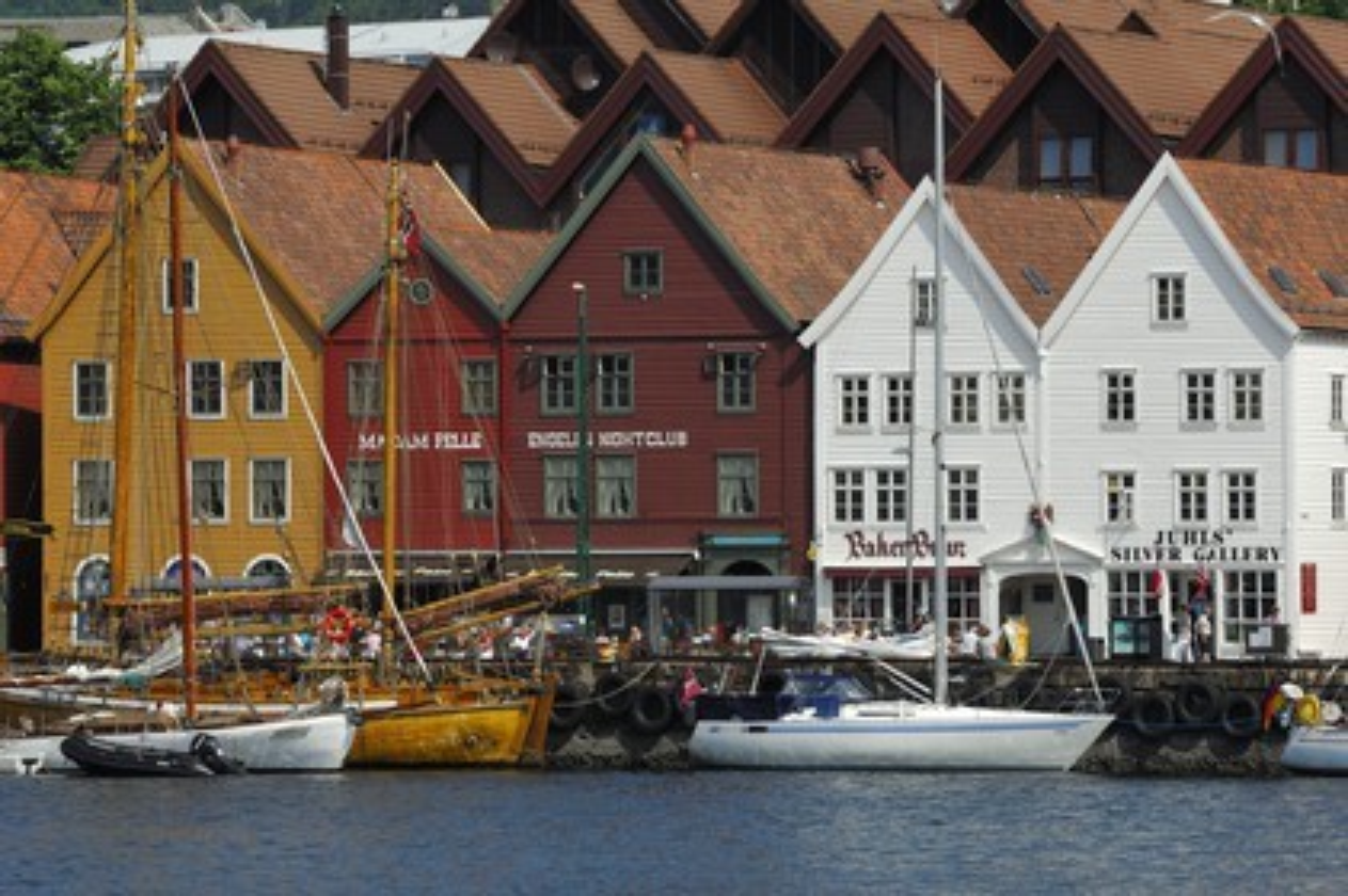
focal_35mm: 225
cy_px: 448
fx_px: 8418
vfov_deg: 6.1
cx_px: 674
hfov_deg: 9.2
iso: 100
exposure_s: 1/400
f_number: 7.6
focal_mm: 150
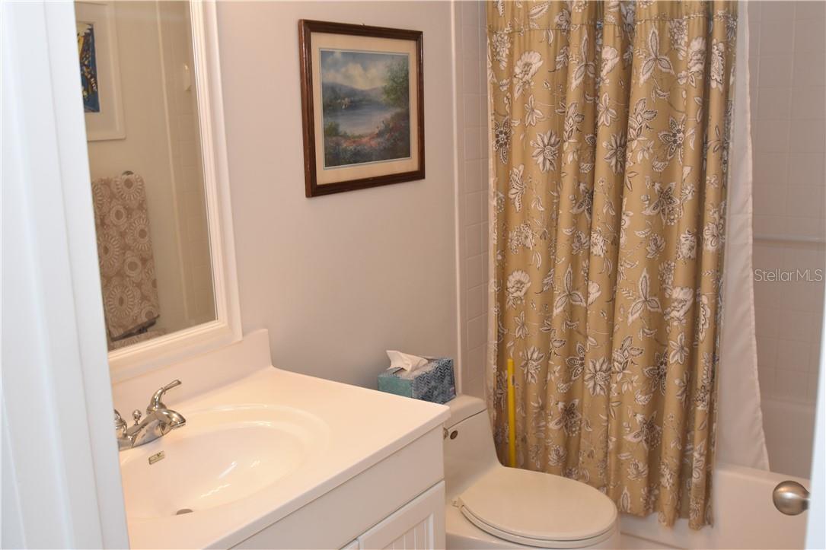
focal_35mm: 36
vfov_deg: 36.9
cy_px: 275
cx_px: 413
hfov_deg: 53.1
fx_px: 826
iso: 800
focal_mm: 24
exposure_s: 1/80
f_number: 4.5
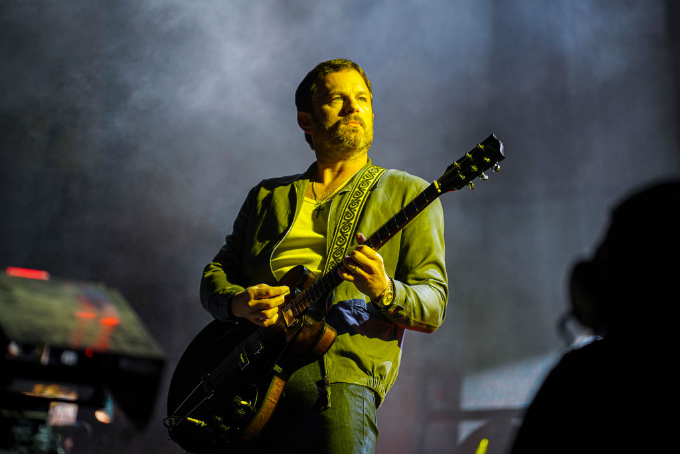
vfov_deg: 6.9
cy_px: 227
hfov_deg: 10.3
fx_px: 3778
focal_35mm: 200
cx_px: 340
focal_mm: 200
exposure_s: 1/400
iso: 1600
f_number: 4
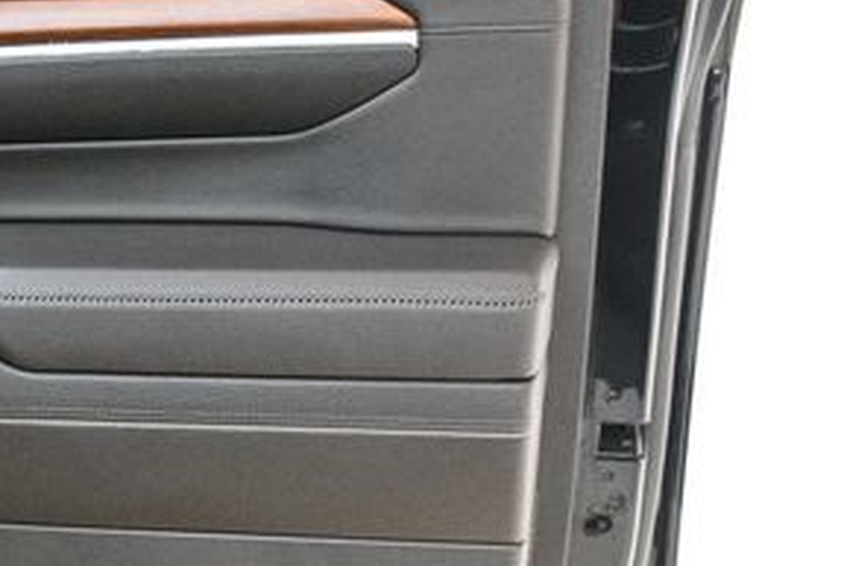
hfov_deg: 25.8
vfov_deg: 18.6
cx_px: -70
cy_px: 393
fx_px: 1718
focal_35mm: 73
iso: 5600
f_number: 3.5
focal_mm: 22
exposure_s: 1/60
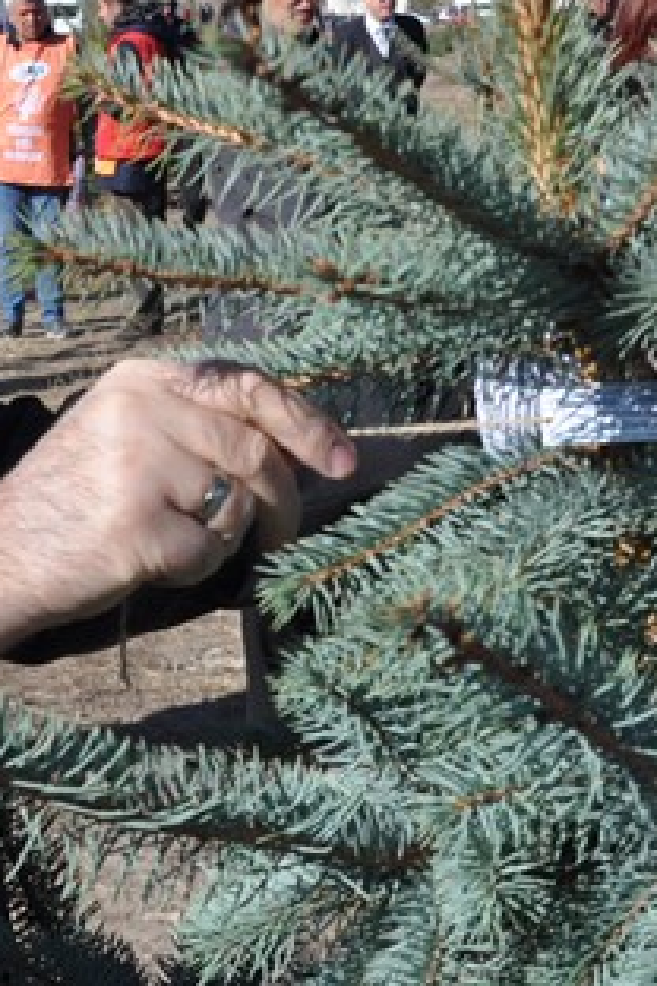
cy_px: 354
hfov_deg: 13.6
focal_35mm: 100
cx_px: 66
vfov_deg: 20.4
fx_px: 2737
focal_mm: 32
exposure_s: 1/400
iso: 200
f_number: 10
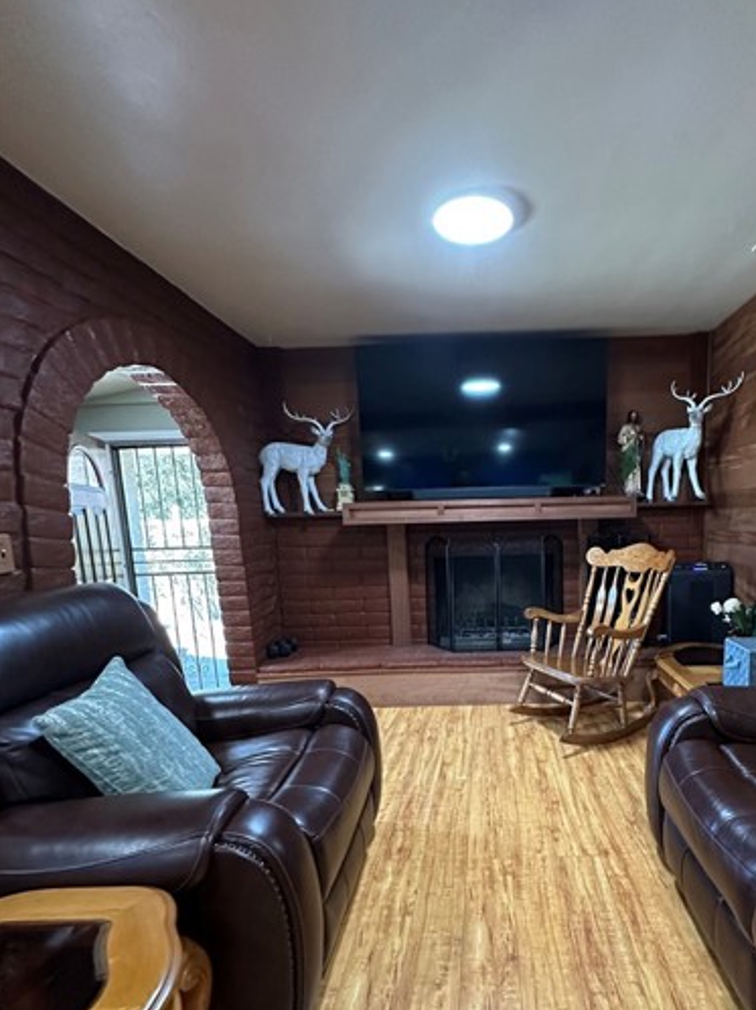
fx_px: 525
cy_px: 598
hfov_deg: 70.1
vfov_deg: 86.8
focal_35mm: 18
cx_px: 482
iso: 800
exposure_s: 1/60
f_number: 2.2
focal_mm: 2.22
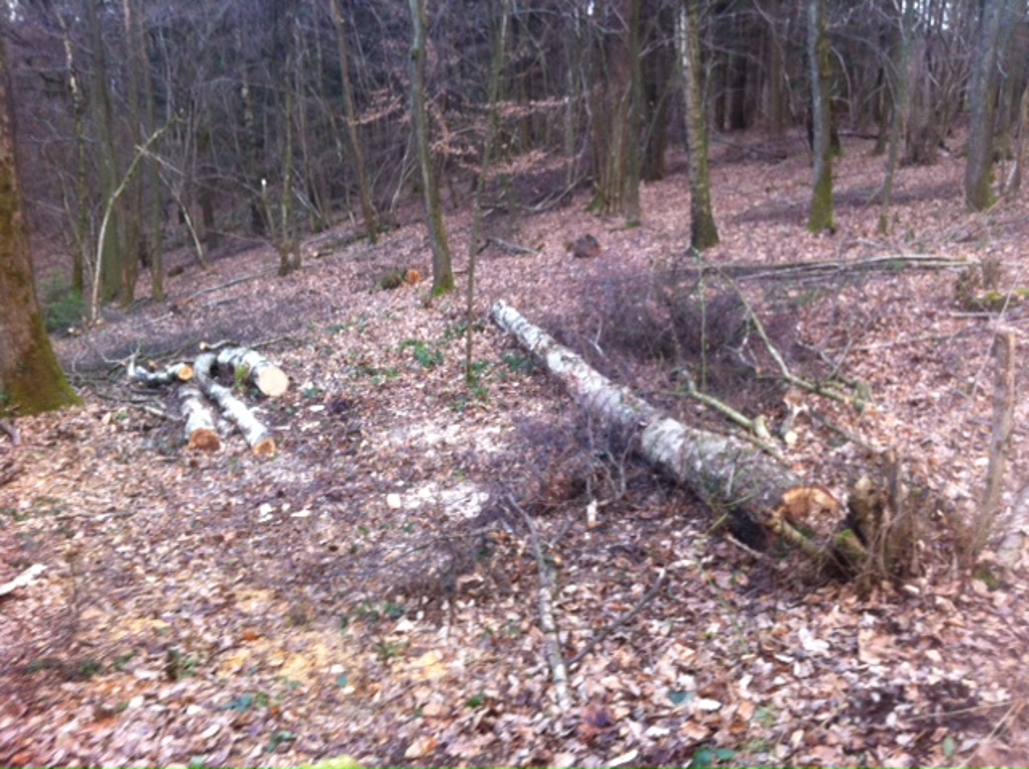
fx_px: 1039
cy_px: 384
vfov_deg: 40.6
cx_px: 514
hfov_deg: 52.7
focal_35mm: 35
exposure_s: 1/30
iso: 80
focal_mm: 3.85
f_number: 2.8
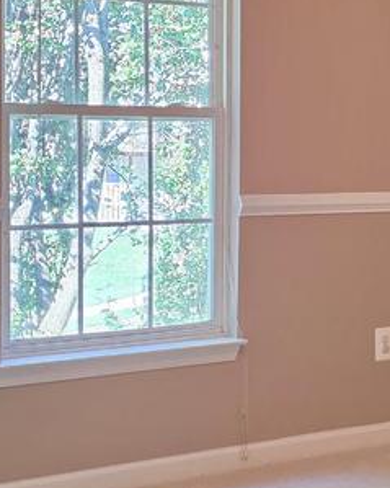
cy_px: 193
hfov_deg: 18.7
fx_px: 1169
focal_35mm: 81
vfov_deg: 23.5
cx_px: 321
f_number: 1.7
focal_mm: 6.25
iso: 320
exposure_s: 1/120
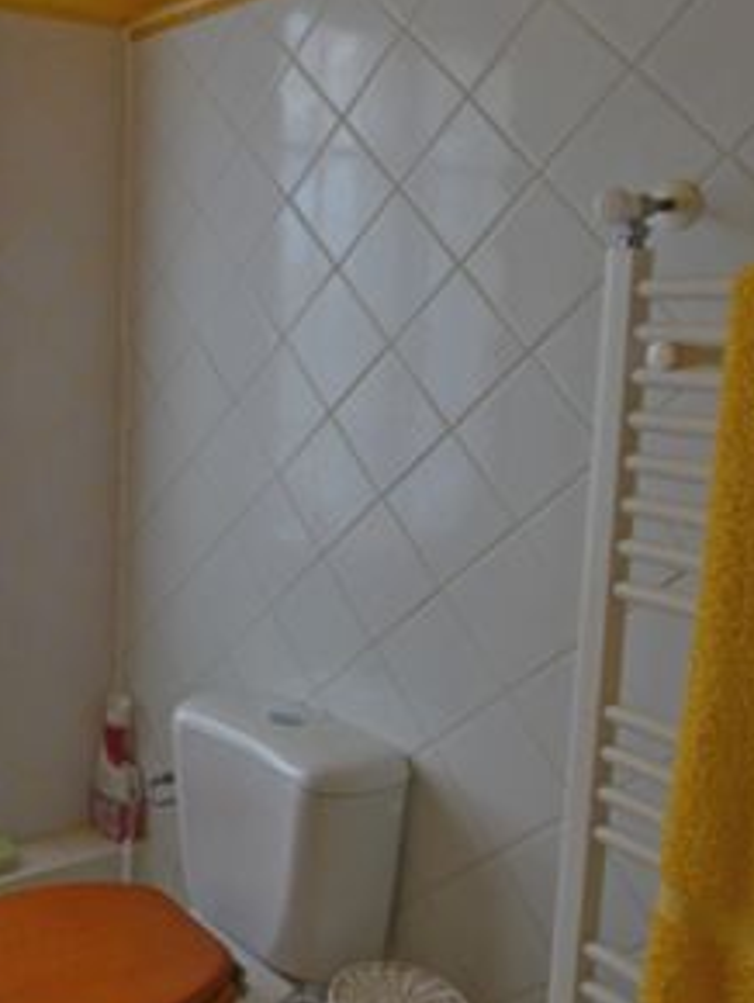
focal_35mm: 35
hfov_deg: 36.6
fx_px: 1015
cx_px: -2
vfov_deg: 52.3
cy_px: 408
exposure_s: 1/125
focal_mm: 10
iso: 400
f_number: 5.6
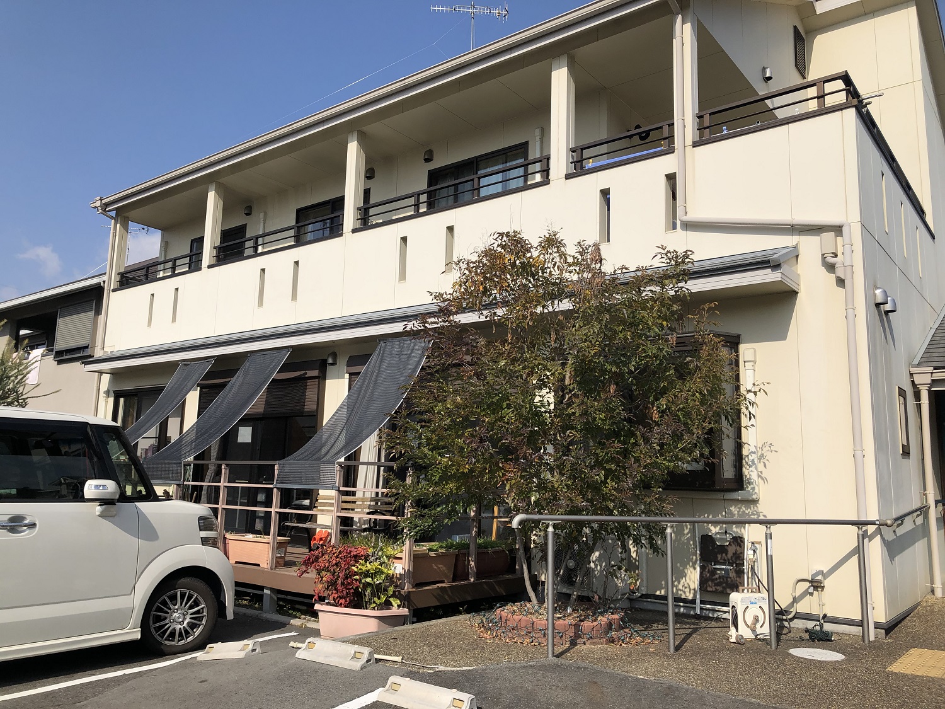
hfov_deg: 63.4
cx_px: 472
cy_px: 354
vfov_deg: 49.7
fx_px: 764
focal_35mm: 28
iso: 20
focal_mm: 4
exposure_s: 1/3205
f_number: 1.8
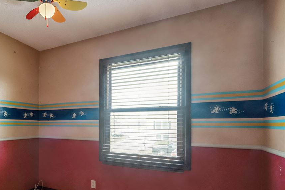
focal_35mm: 24
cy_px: 120
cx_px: 72
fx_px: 190
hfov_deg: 69.0
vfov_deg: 52.5
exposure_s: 1/3.33
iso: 400
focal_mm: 16
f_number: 10
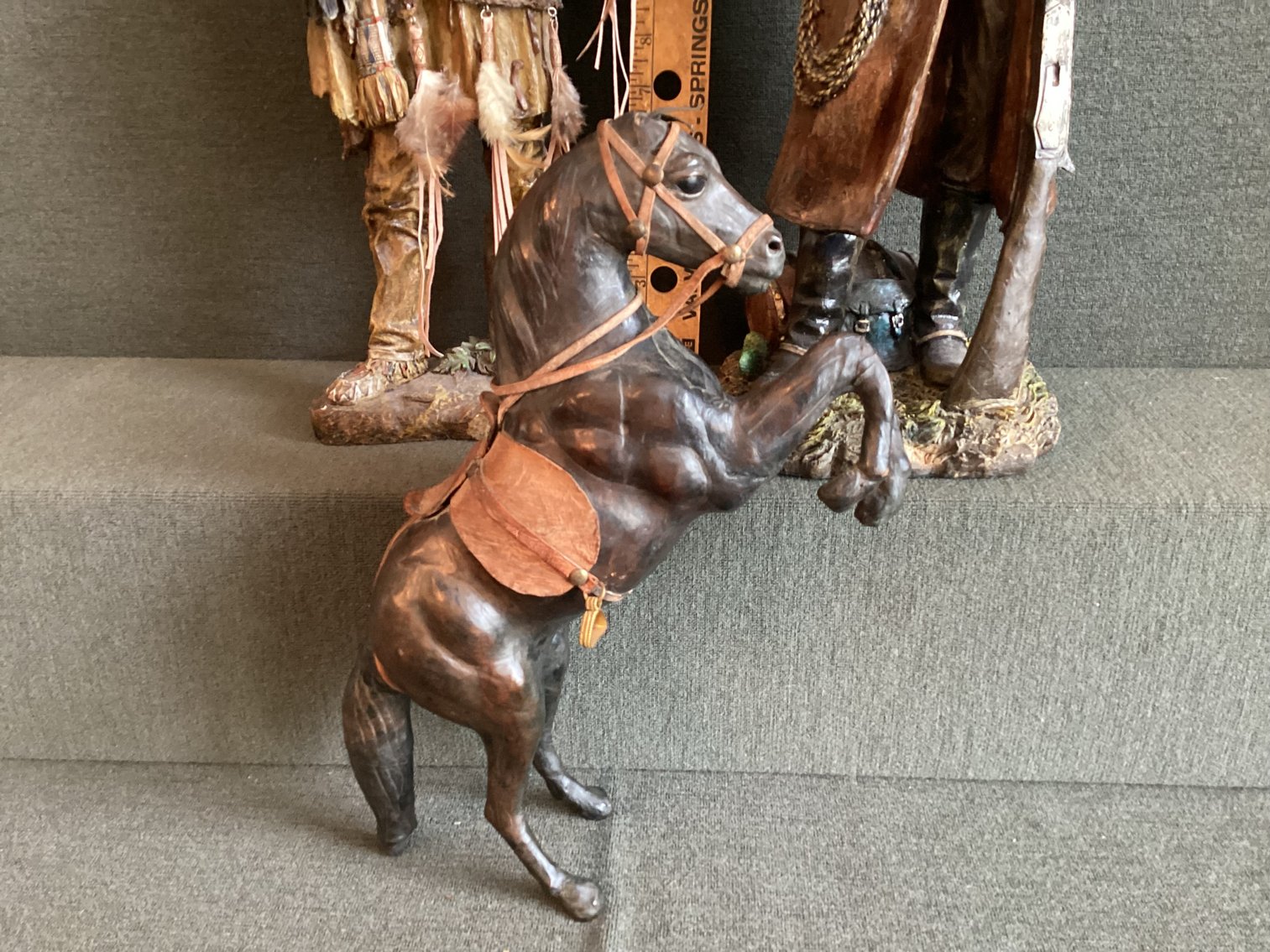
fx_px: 1137
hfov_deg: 58.3
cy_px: 476
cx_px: 635
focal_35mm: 31
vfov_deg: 45.4
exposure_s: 1/30
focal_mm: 3.3
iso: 400
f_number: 2.4
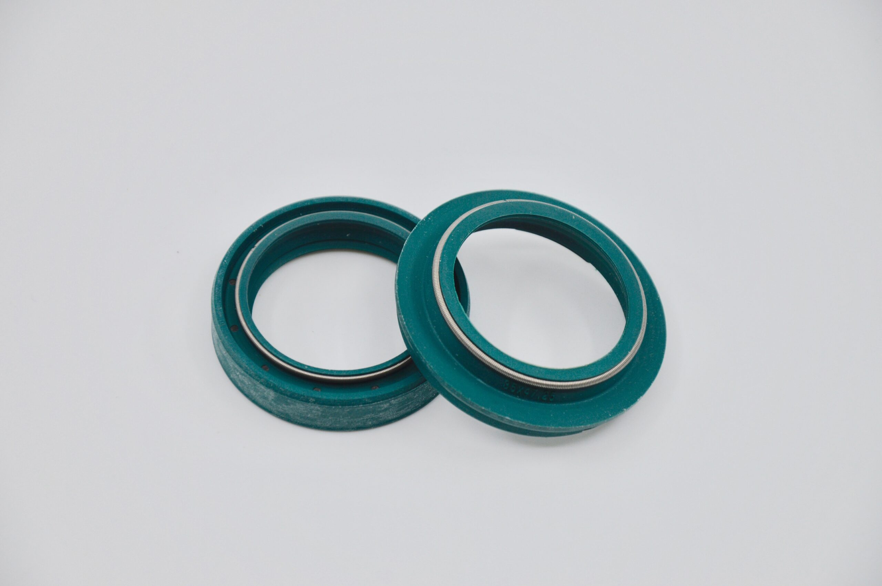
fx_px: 3855
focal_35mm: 158
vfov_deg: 8.7
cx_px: 441
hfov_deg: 13.1
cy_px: 293
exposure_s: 1/160
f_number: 6.3
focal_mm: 105
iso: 100
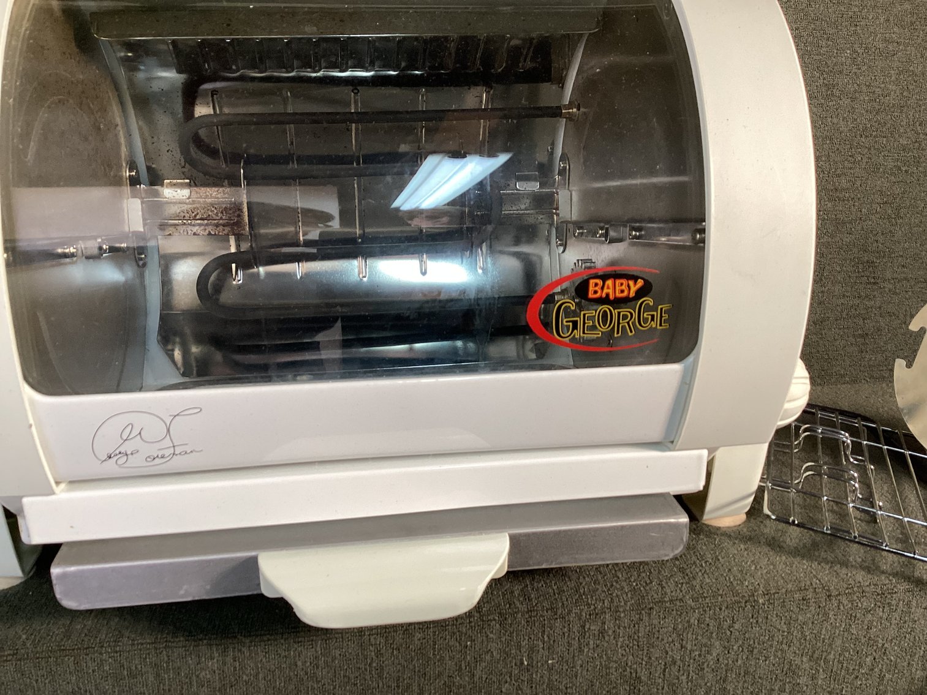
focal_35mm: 31
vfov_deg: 45.4
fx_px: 830
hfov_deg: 58.3
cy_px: 348
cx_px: 464
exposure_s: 1/60
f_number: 2.4
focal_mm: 3.3
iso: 80
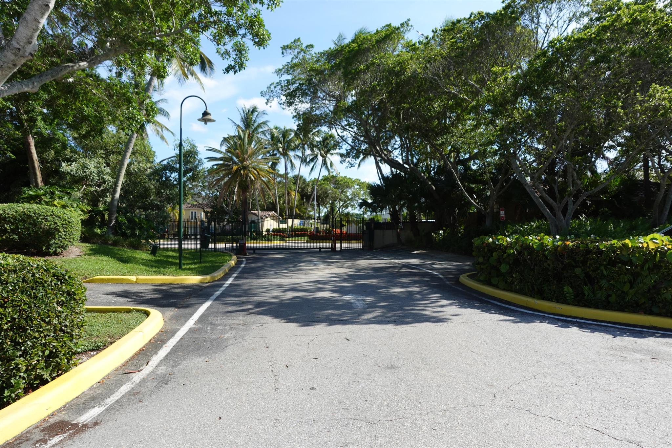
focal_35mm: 24
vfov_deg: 53.1
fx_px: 448
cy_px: 224
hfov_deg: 73.7
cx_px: 336
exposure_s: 1/640
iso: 125
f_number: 4
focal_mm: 9.4
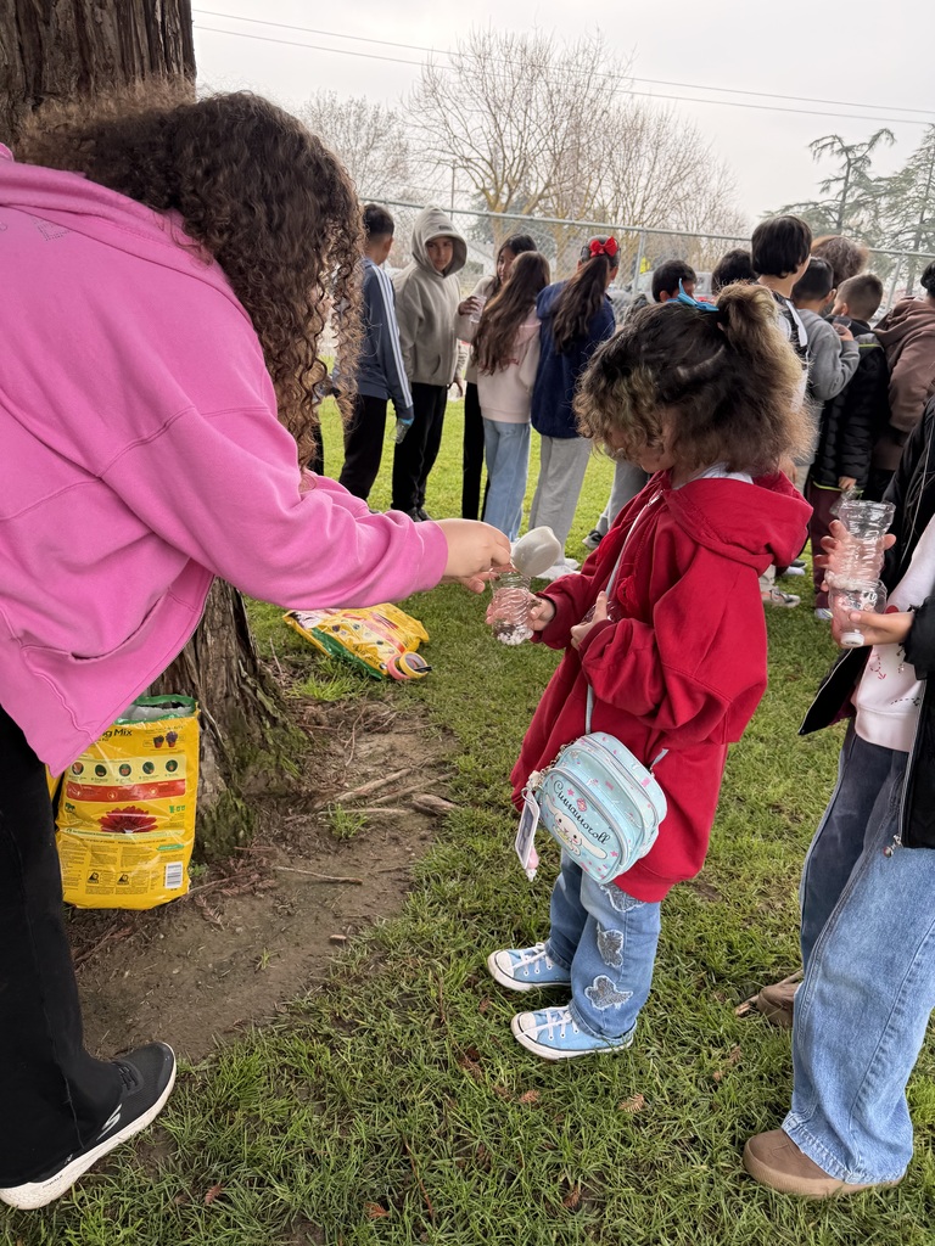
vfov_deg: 71.6
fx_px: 864
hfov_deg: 56.8
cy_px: 623
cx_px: 468
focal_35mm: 24
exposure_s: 1/368
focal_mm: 6.76
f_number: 1.78
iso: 80
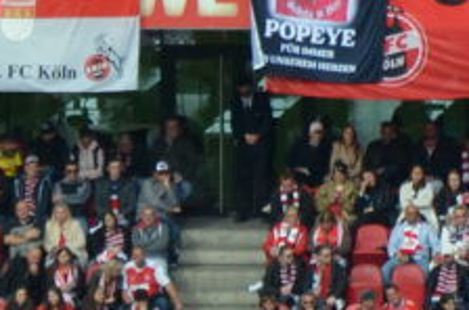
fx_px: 14635
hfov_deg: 1.8
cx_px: 739
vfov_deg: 1.2
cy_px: -419
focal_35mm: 1127
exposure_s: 1/500
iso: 360
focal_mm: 105
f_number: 5.6
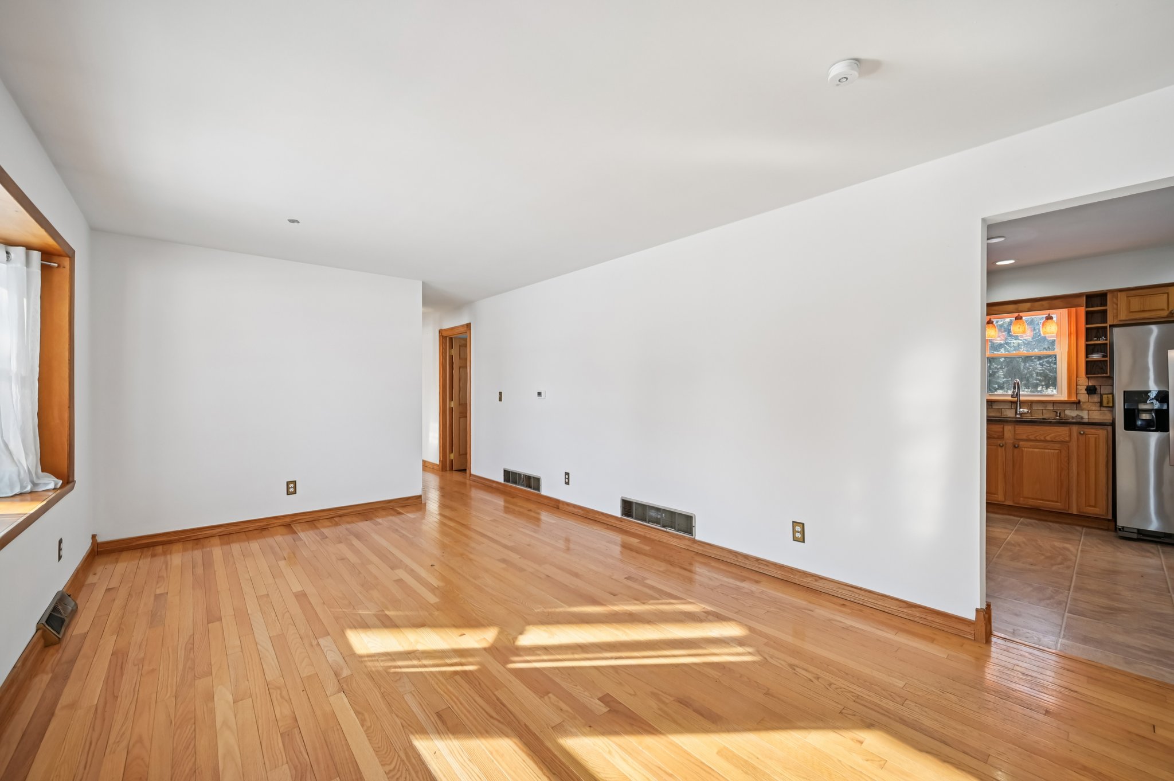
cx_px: 587
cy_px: 390
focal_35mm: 14
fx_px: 456
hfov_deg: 104.3
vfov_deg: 81.1
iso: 400
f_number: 4
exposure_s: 1/125
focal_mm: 14
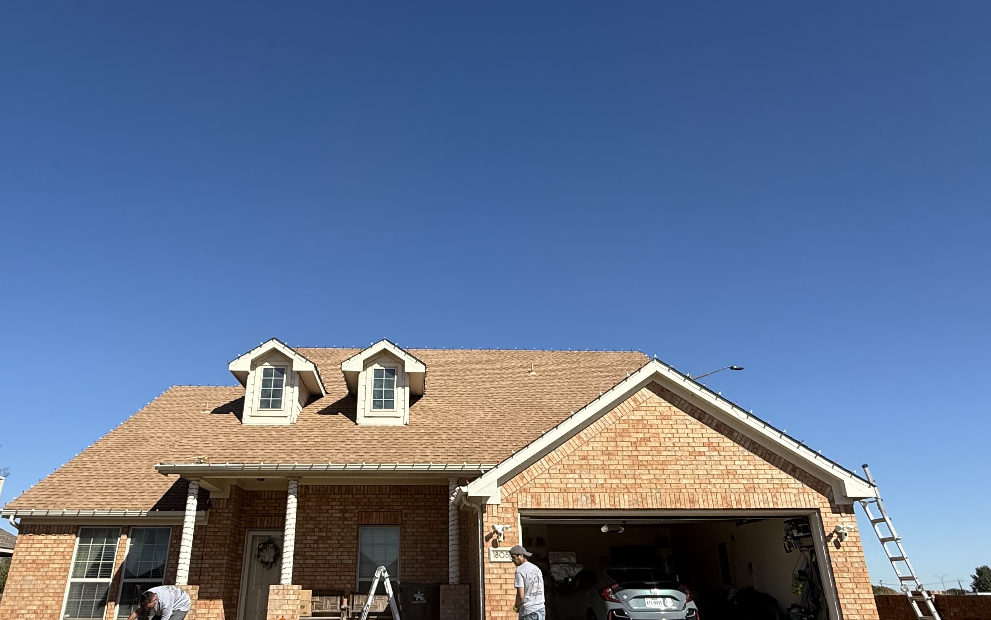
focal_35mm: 24
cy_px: 336
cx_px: 445
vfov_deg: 51.0
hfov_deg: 74.6
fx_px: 648
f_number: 2.2
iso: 50
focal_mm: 2.22
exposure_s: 1/2237
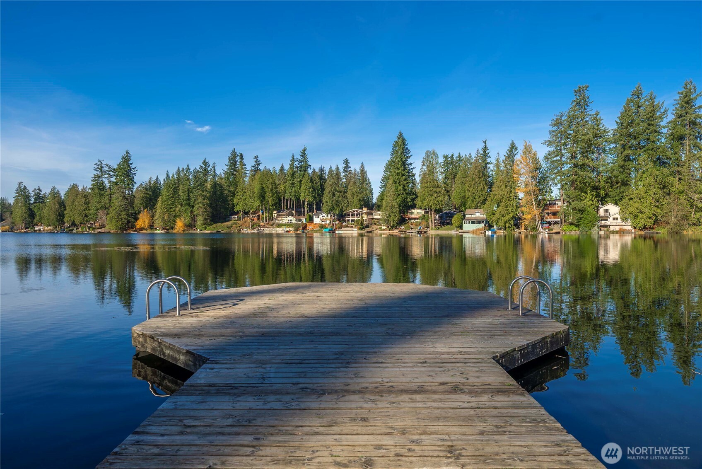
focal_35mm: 24
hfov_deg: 73.7
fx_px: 468
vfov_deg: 53.2
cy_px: 234
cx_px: 351
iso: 80
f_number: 7.1
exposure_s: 1/160
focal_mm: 24
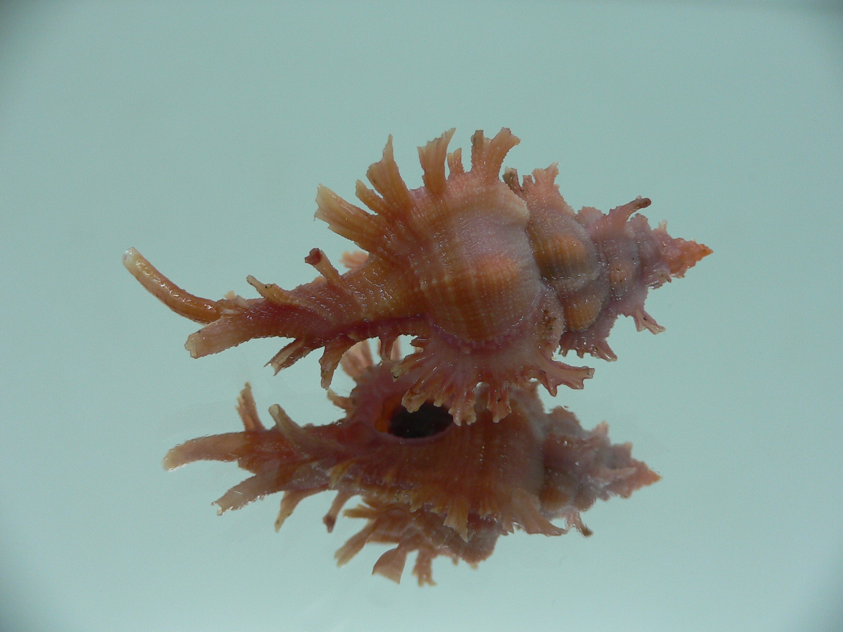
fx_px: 852
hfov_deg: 52.6
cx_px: 422
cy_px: 316
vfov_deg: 40.7
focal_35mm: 35
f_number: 2.8
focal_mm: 4.6
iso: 80
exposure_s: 1/60
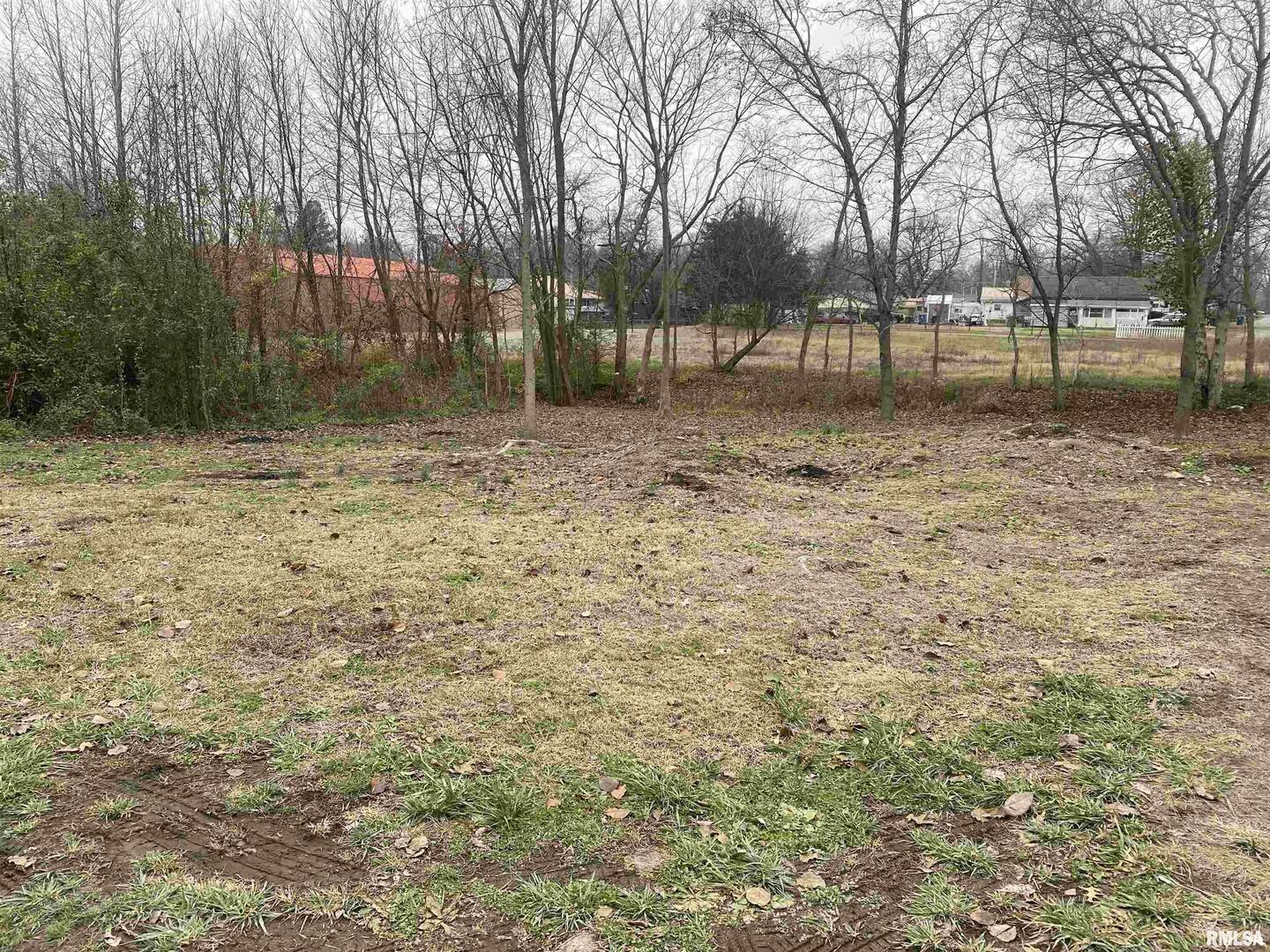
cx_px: 635
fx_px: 954
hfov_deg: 67.3
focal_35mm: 26
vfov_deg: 53.1
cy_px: 476
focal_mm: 4.25
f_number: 1.8
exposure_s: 1/499
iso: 32
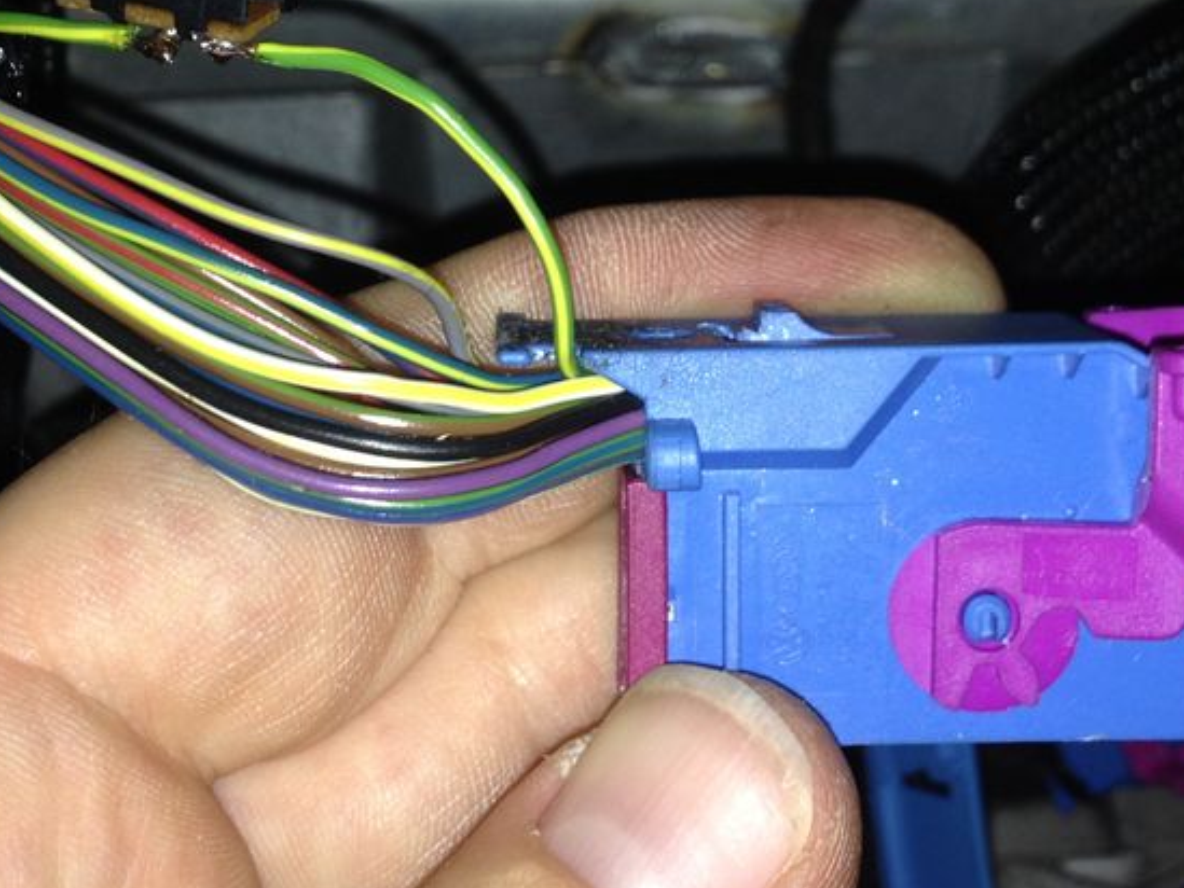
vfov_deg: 28.5
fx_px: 1745
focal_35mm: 51
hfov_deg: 37.5
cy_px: 379
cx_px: 559
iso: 50
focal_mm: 4.28
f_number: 2.4
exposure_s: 1/78
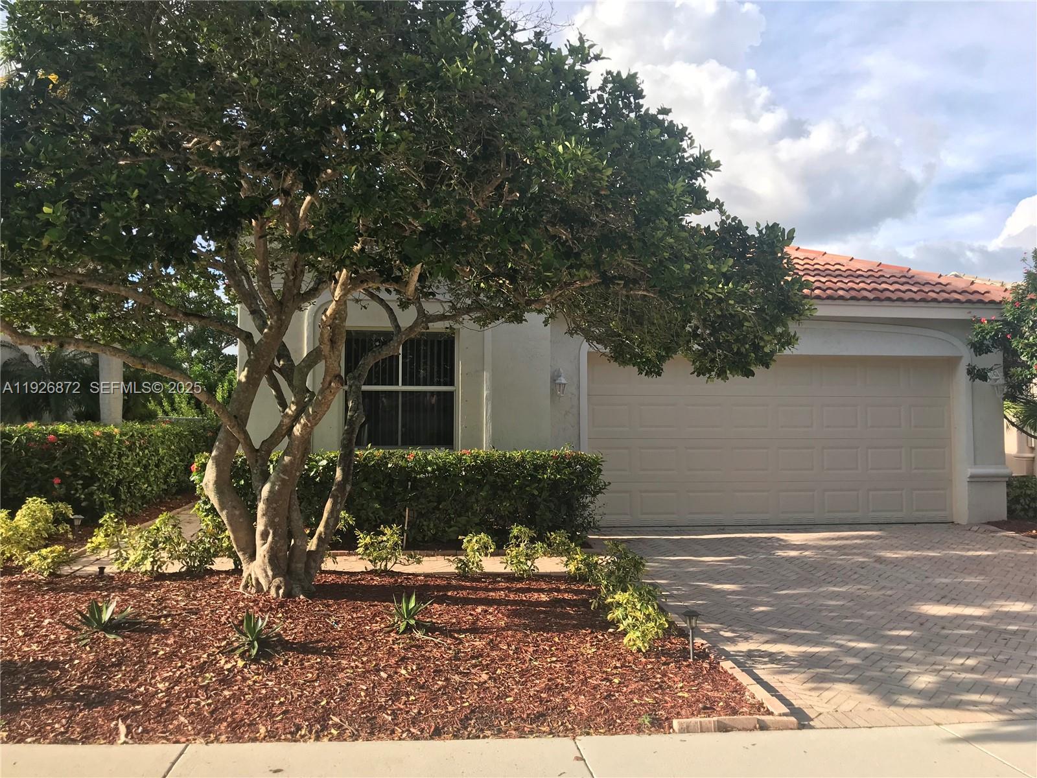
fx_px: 839
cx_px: 518
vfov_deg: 49.7
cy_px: 389
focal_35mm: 28
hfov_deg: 63.4
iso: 20
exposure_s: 1/689
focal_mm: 3.99
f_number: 1.8
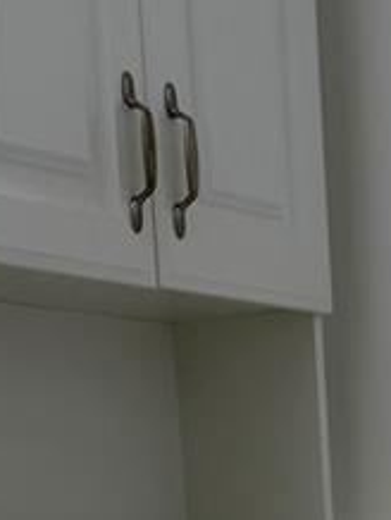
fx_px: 1984
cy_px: 952
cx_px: 432
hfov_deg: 11.1
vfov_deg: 13.3
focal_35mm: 132
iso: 64
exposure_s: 1/276
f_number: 1.78
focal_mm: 6.76
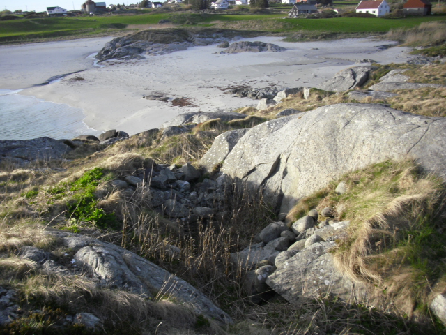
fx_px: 490
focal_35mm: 38
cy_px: 168
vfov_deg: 37.7
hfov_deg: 49.0
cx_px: 223
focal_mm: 6.2
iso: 100
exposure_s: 1/80
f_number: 8
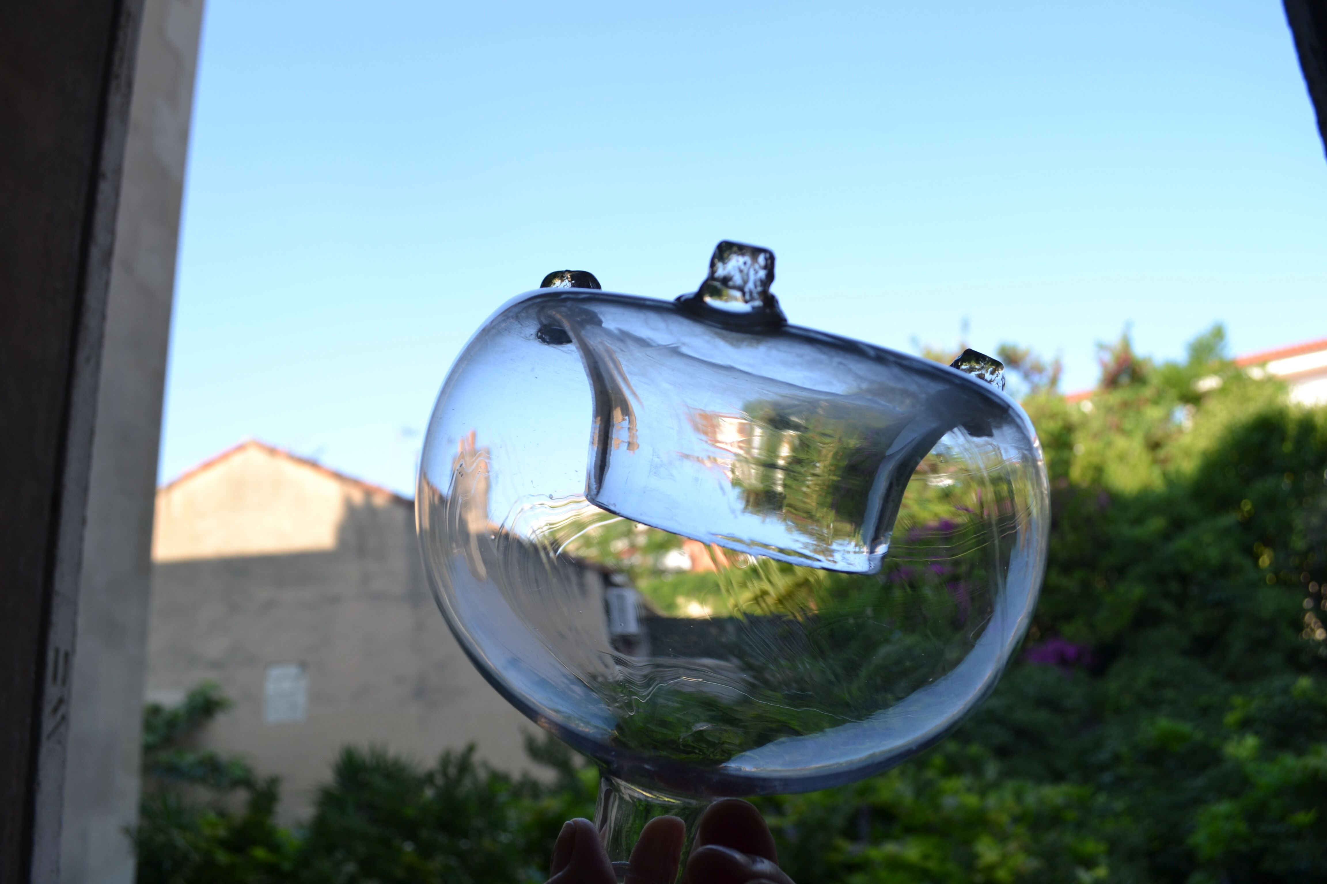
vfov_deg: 47.9
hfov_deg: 67.4
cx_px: 664
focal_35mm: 27
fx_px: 995
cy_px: 442
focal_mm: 18
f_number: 5.6
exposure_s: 1/160
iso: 100
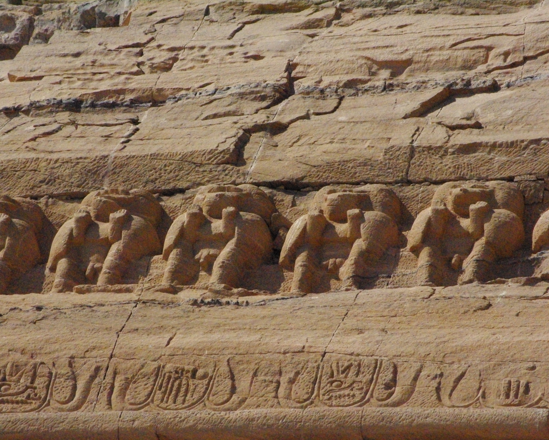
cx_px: 239
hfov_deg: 5.7
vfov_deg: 4.6
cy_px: 220
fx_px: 5493
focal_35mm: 338
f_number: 16
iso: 3200
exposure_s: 1/3000
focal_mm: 200
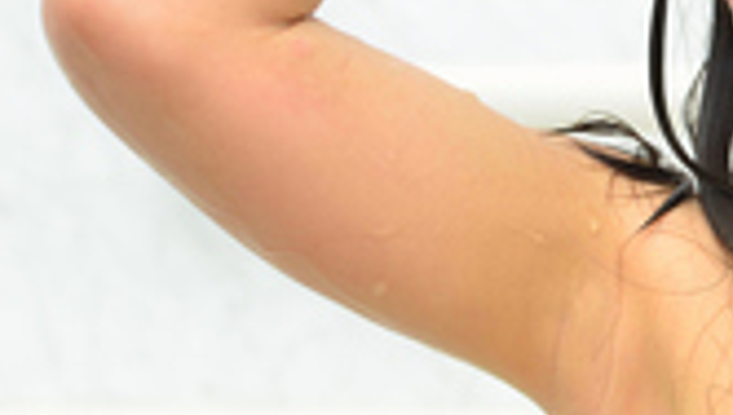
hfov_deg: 13.8
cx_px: 989
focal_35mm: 148
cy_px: -181
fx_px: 2889
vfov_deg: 8.1
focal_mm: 35
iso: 100
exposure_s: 1/200
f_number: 4
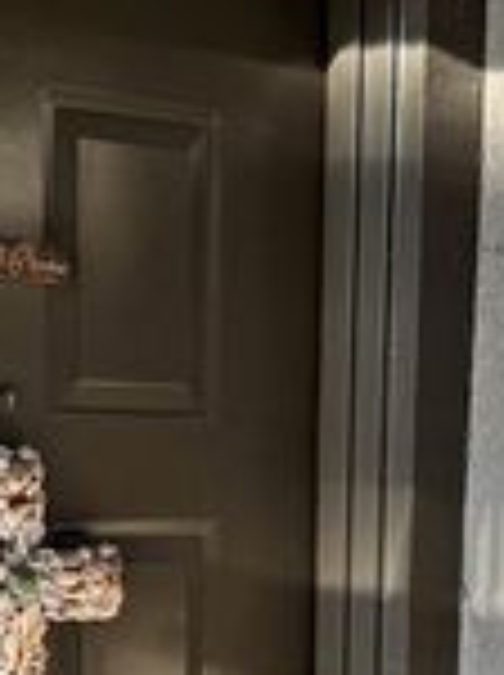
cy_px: 925
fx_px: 2083
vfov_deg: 17.1
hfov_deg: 13.8
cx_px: 216
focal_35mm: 107
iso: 100
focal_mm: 6.76
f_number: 1.78
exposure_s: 1/121
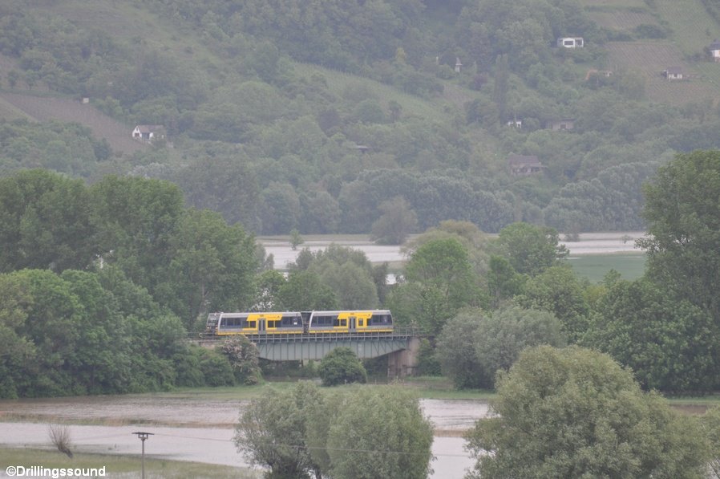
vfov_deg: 3.0
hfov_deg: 4.6
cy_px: 240
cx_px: 360
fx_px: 8992
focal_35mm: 450
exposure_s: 1/250
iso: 640
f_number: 5.6
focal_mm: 300
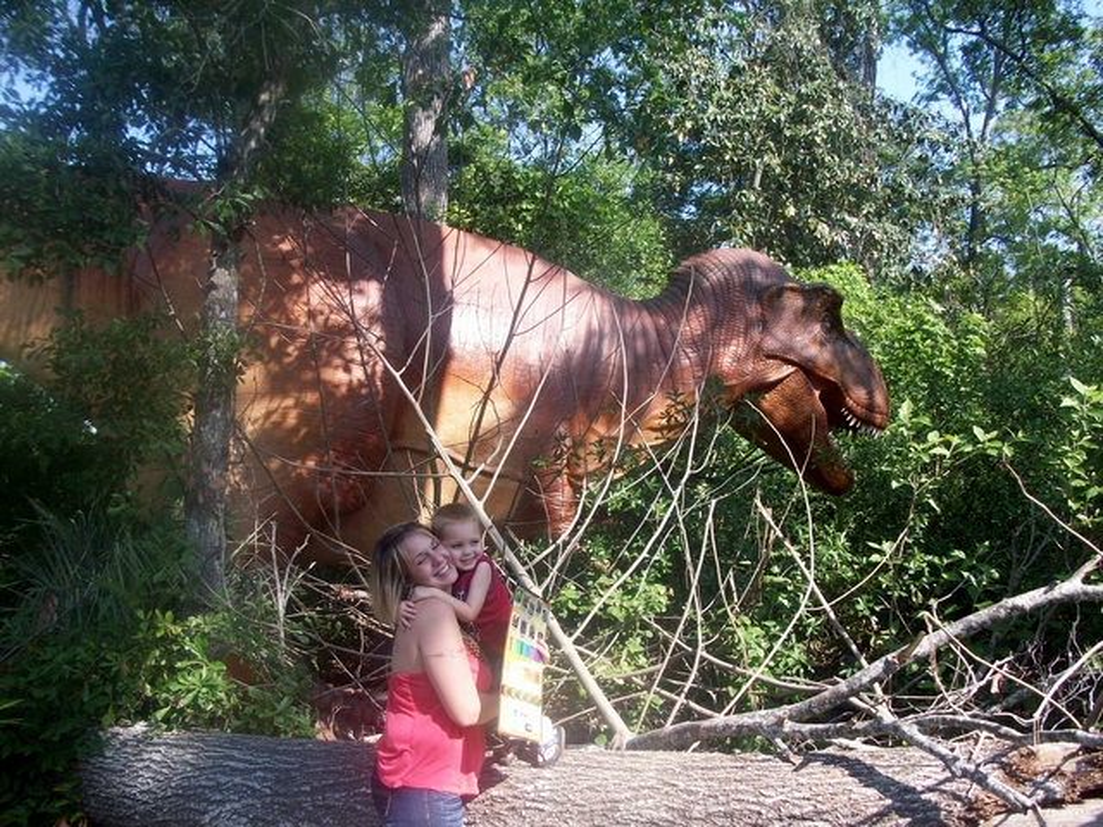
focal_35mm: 34
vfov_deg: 41.8
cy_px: 414
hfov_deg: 54.0
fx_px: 1083
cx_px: 552
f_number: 2.8
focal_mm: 5.7
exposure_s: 1/288
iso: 64
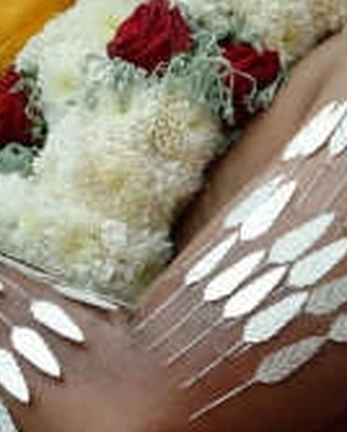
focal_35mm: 682
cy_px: -78
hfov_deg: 2.3
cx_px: 144
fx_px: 8735
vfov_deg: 2.8
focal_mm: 135
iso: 200
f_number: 6.3
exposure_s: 1/400
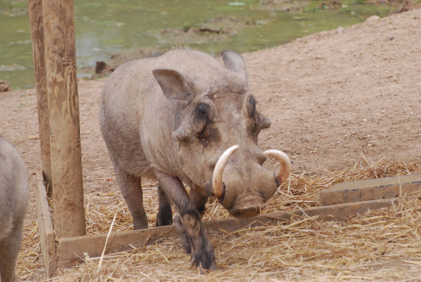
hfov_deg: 4.6
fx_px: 5269
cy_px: 141
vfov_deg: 3.1
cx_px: 210
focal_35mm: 450
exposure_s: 1/125
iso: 160
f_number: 8
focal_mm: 300
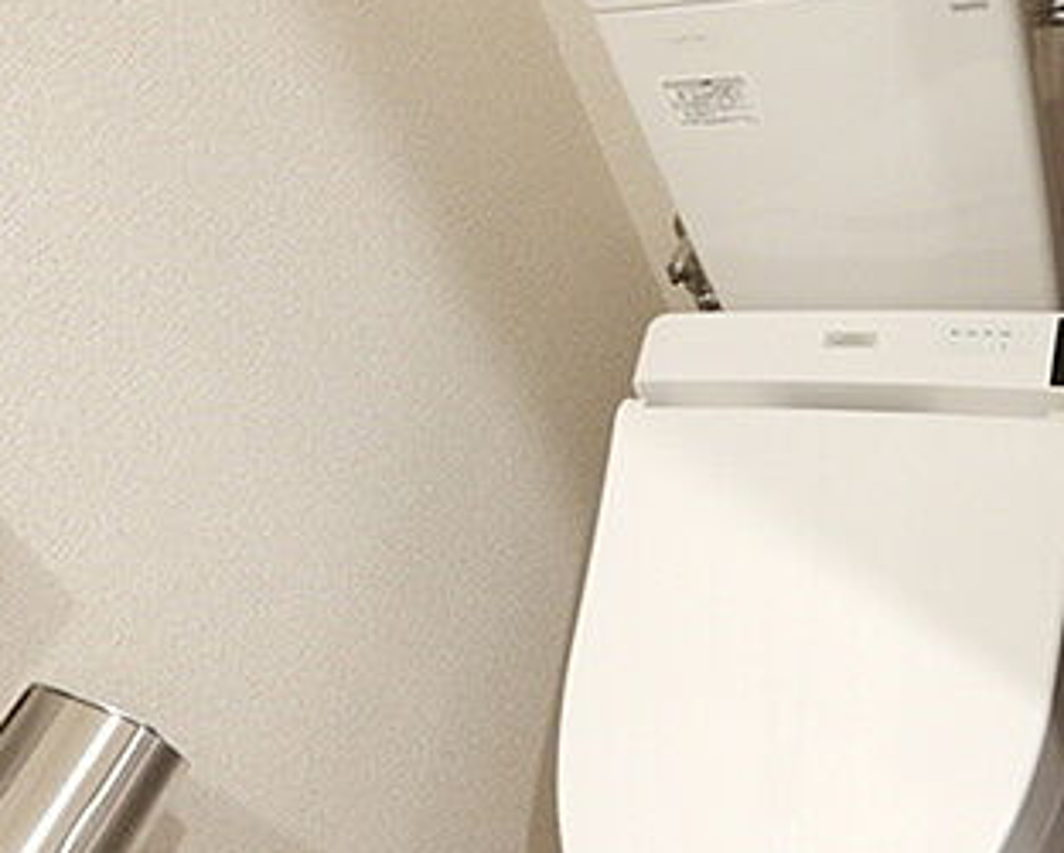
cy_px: 348
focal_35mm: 45
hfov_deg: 40.8
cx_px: 668
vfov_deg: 33.4
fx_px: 1418
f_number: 2.8
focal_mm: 4.3
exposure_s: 1/25
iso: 400
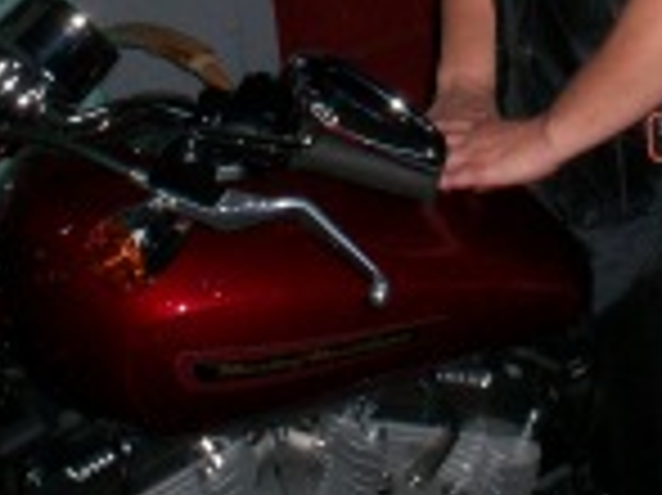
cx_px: 635
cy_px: -232
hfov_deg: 17.5
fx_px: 2102
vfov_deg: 12.8
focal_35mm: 110
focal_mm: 6
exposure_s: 1/60
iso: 140
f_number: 4.5
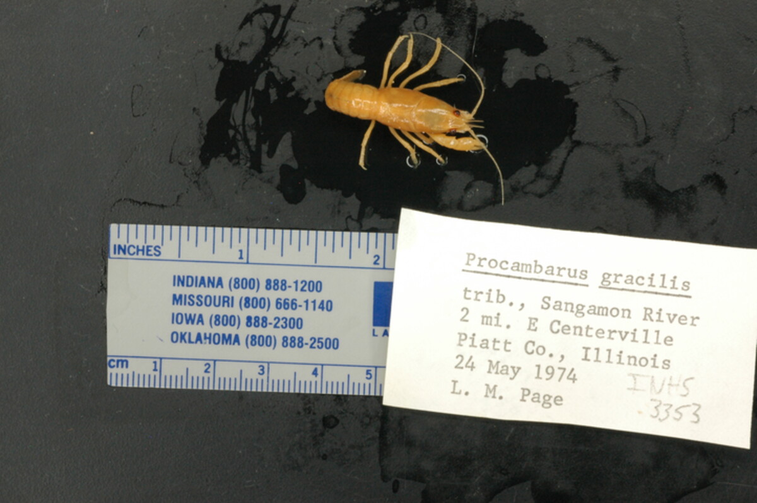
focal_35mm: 90
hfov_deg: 22.6
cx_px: 378
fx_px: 1891
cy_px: 252
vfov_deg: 15.2
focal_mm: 60
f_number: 32
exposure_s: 1/1.6
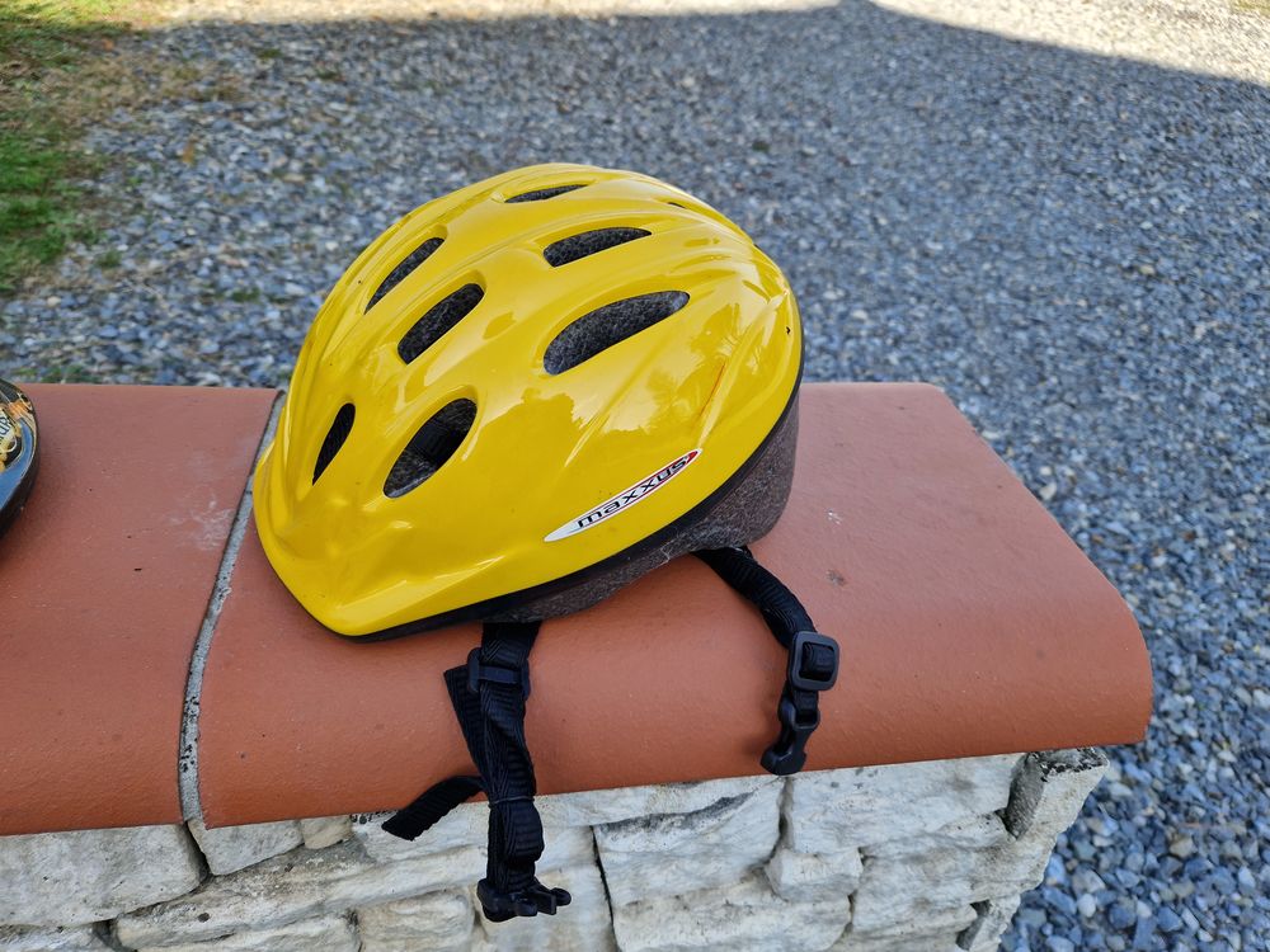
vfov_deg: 58.9
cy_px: 476
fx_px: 844
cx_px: 635
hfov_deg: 73.9
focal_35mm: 23
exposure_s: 1/326
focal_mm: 5.4
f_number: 1.8
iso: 50
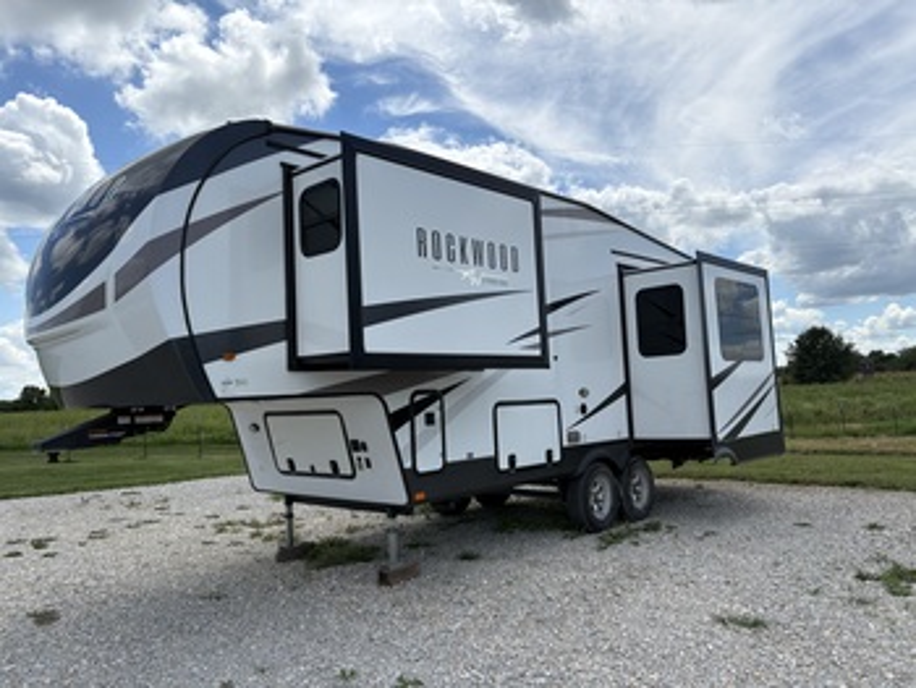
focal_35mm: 26
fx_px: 688
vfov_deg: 53.1
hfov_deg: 67.3
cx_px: 458
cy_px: 344
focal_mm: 5.96
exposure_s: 1/4065
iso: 50
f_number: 1.6
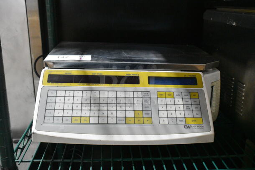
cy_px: 85
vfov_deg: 33.1
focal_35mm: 40
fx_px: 287
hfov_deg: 47.9
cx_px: 128
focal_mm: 27
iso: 6400
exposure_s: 1/320
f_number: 7.1
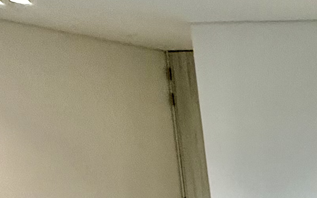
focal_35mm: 75
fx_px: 648
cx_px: 705
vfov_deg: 16.1
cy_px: 285
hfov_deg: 16.5
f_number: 2.2
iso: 200
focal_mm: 2.22
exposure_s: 1/120
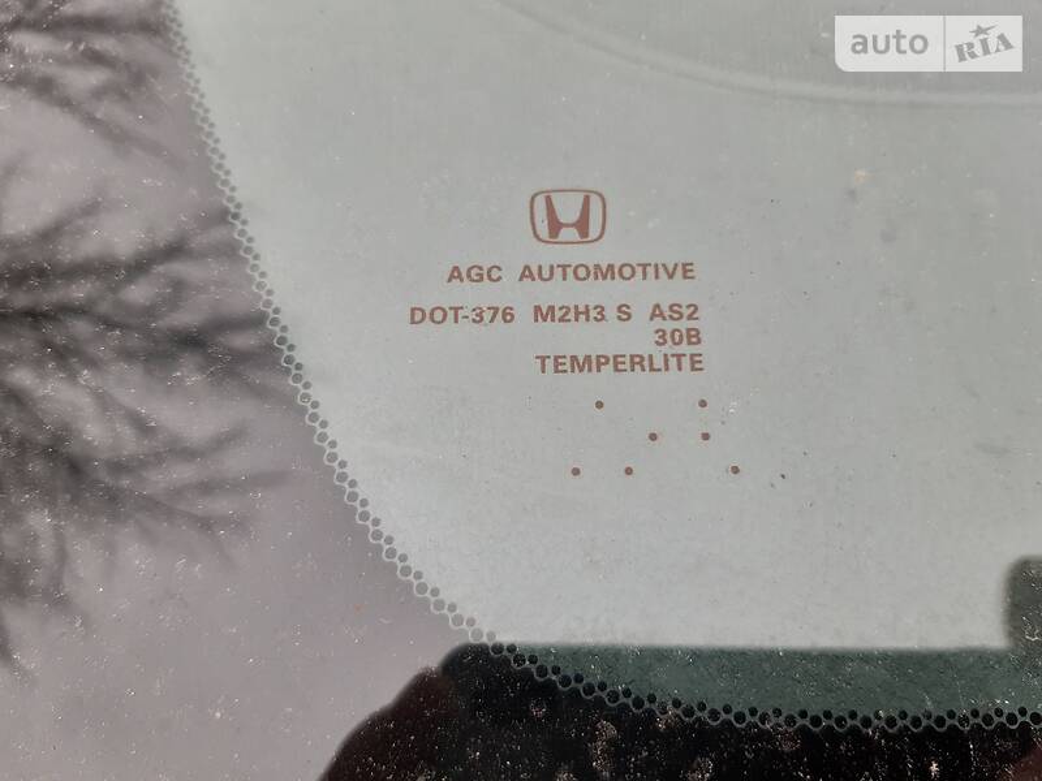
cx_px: 521
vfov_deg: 53.1
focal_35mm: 26
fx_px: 783
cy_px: 390
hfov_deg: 67.3
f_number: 1.7
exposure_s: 1/177
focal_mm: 3.9
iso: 40
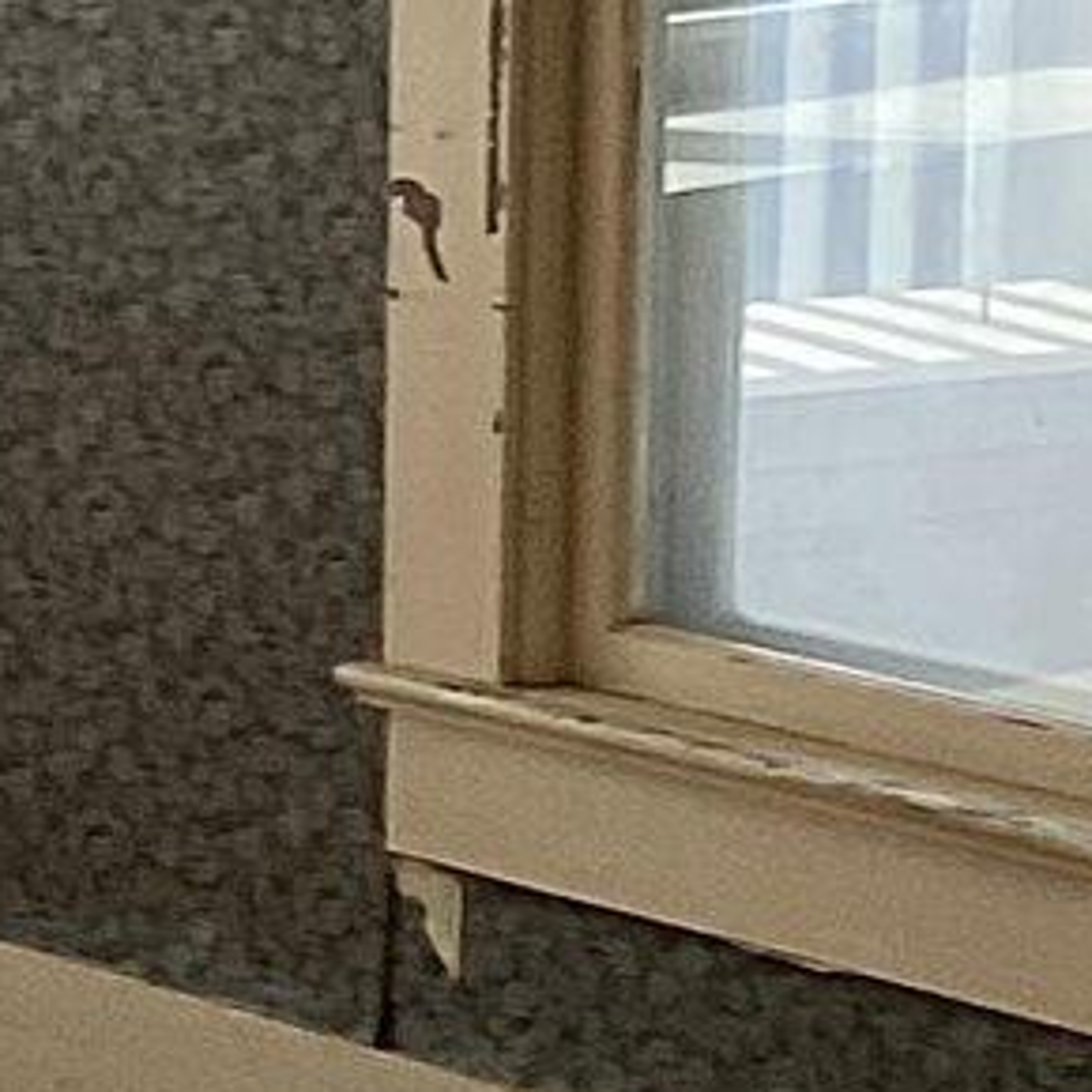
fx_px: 7780
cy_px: 358
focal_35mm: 218
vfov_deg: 8.0
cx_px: -1423
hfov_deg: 7.5
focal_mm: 3.3
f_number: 2.4
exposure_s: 1/120
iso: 50
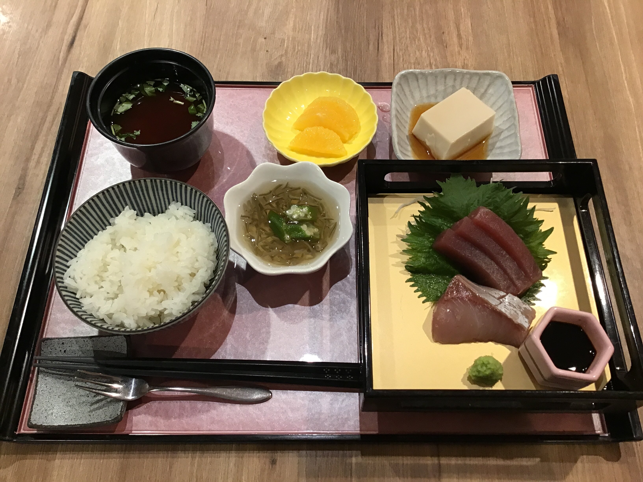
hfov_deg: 58.4
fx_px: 576
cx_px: 322
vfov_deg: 45.4
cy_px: 241
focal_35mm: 31
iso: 100
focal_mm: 3.3
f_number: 2.4
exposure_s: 1/30
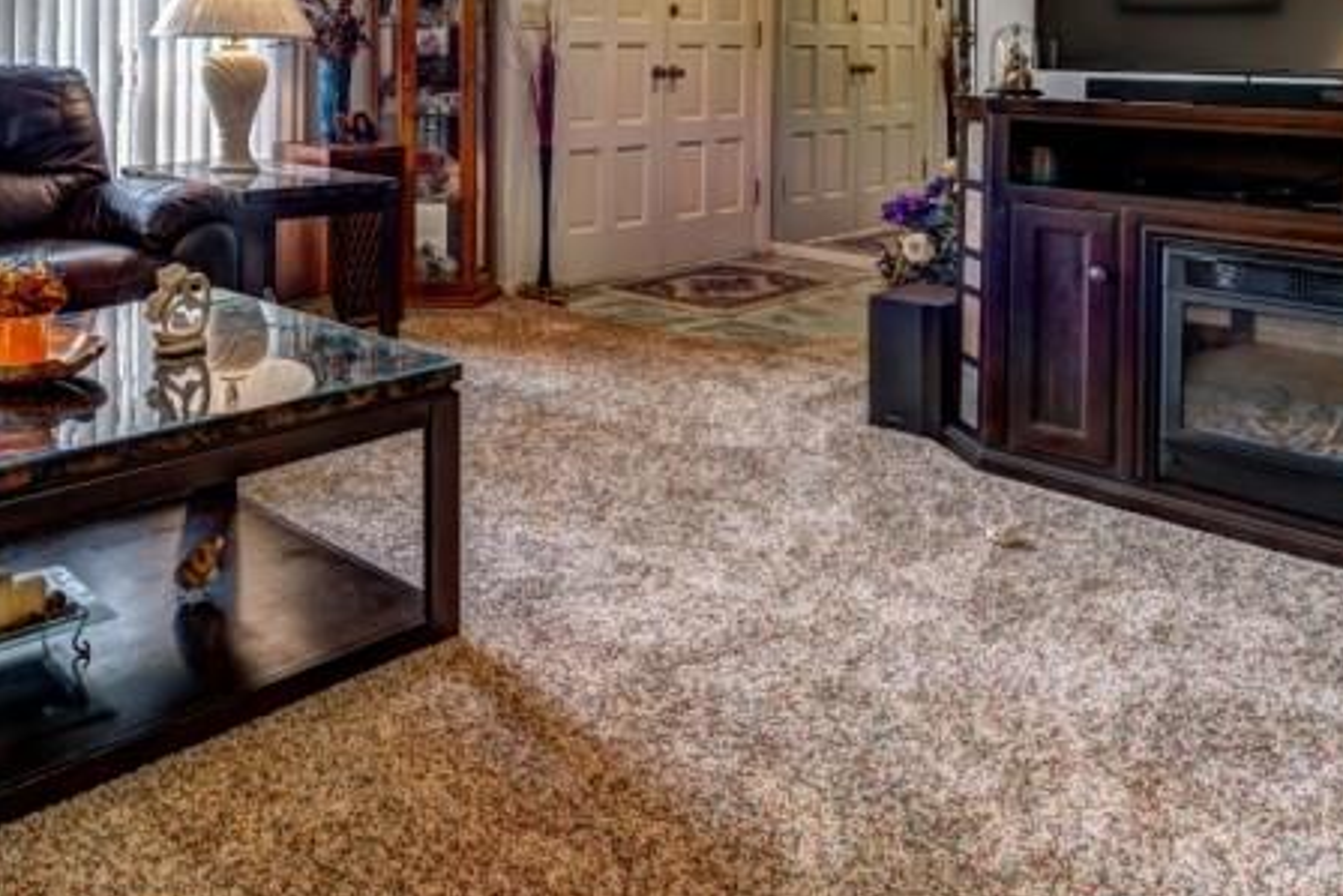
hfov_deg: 54.9
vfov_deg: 37.5
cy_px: 39
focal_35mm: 32
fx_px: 1194
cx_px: 282
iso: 100
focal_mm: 14
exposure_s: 1/2.5
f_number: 8
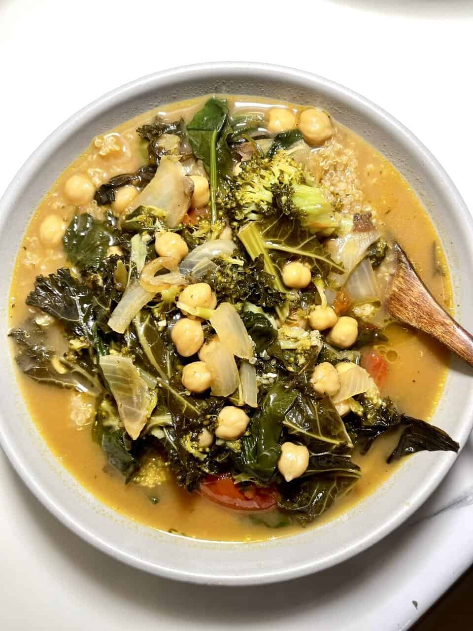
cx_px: 236
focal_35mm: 25
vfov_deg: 69.4
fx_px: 455
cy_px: 316
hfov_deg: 54.9
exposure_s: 1/120
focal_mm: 5.1
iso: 125
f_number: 1.6
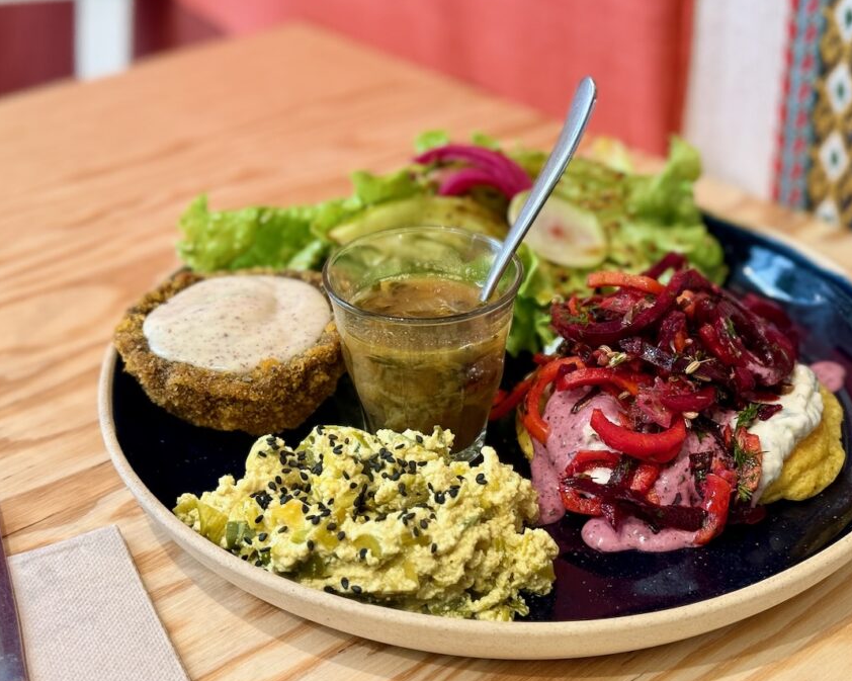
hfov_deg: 33.0
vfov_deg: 26.7
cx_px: 499
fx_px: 1437
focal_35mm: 57
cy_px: 330
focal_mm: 6.76
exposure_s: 1/33
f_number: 1.78
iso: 250
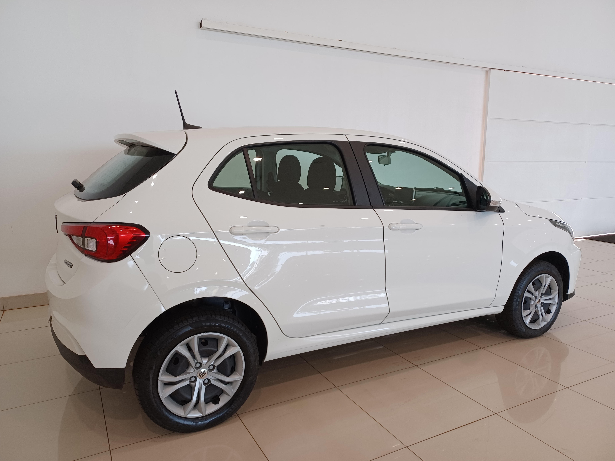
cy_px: 230
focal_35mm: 25
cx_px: 308
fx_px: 444
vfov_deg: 54.9
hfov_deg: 69.4
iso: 160
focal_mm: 4.6
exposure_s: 1/60
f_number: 1.8
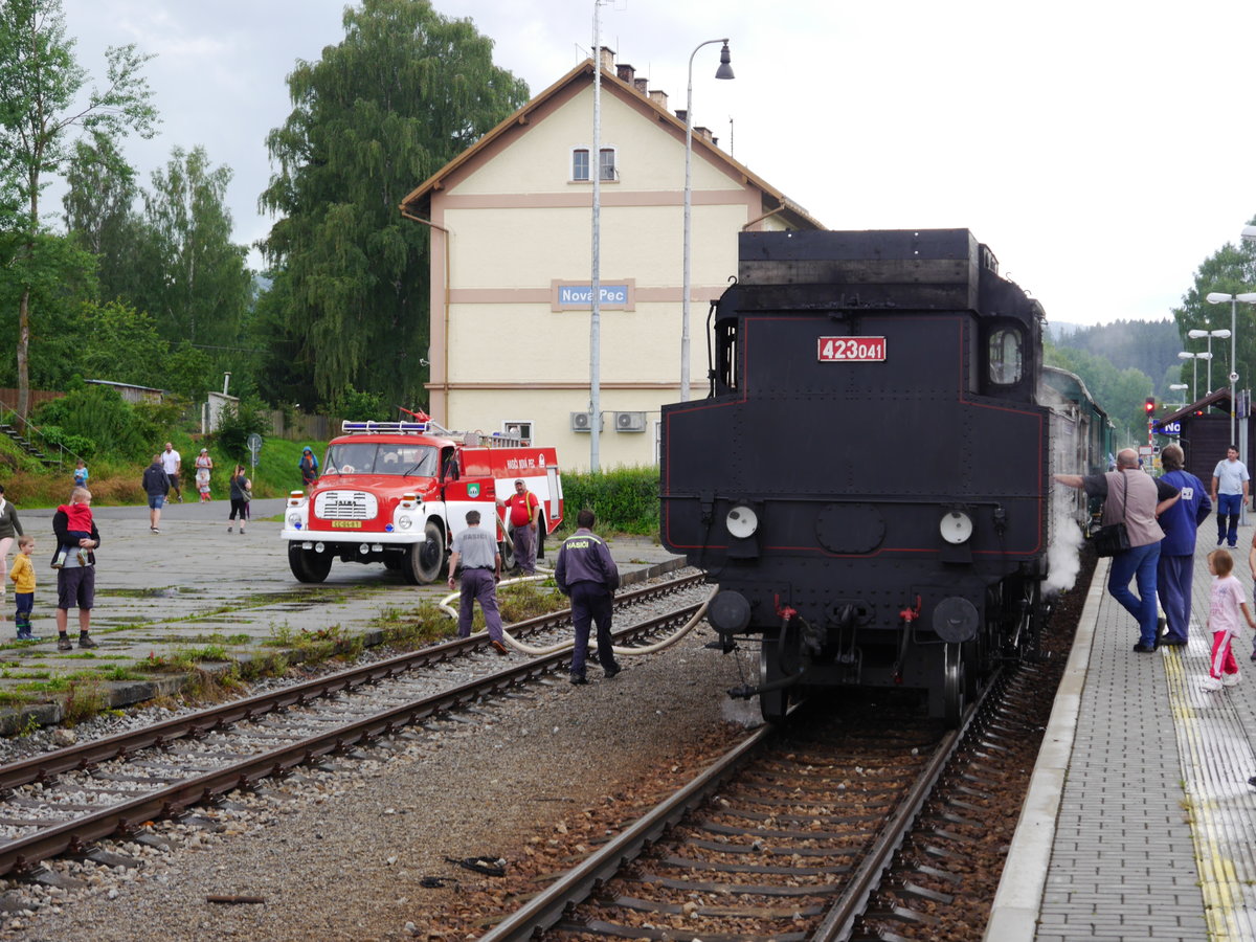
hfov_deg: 29.4
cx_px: 628
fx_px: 2395
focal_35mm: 66
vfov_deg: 22.3
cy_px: 471
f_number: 5.6
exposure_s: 1/100
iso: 160
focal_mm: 33
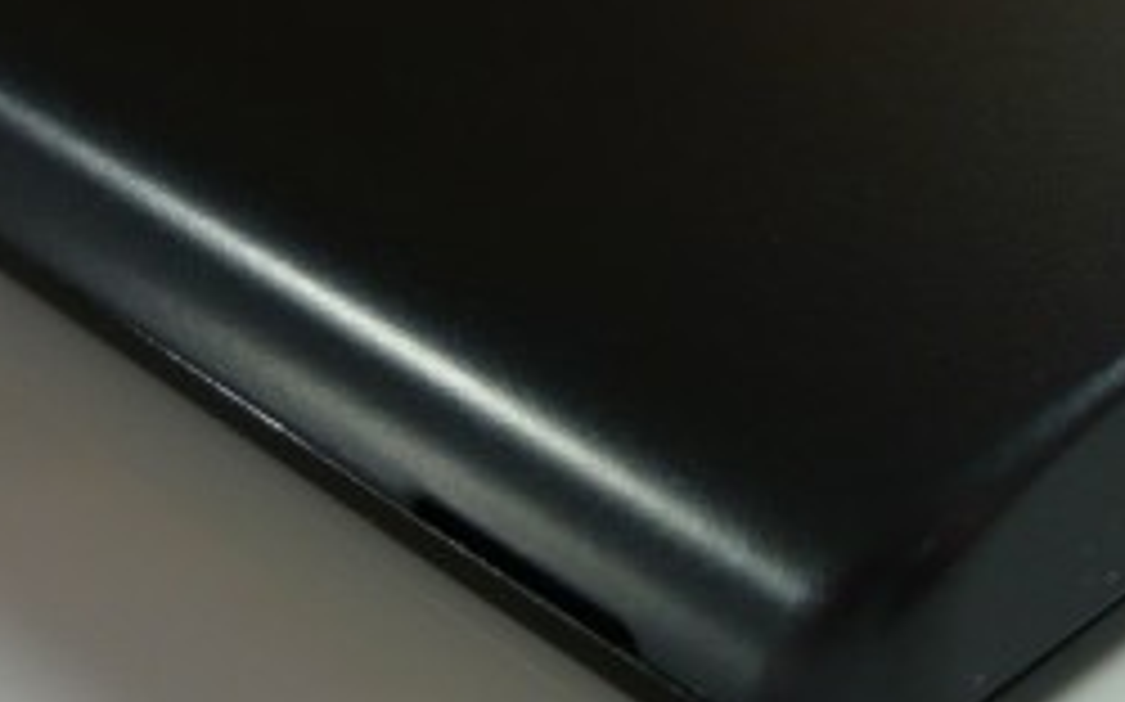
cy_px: 464
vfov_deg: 15.5
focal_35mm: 84
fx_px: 2574
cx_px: 1084
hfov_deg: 23.7
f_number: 2.8
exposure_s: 1/60
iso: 100
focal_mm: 5.5
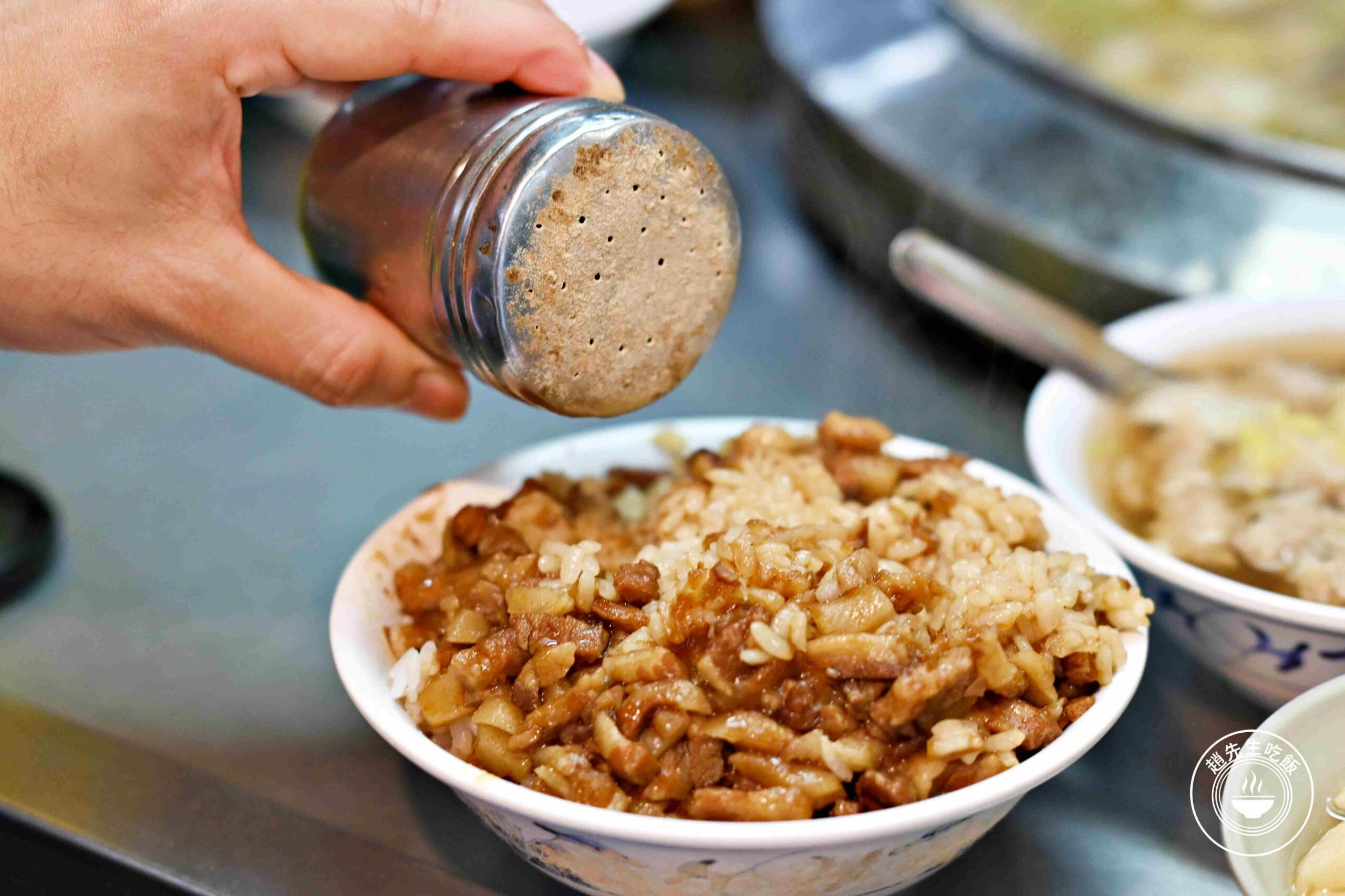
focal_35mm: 75
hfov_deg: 27.0
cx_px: 672
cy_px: 448
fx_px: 2802
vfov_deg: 18.2
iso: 560
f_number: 2.5
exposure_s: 1/160
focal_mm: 50
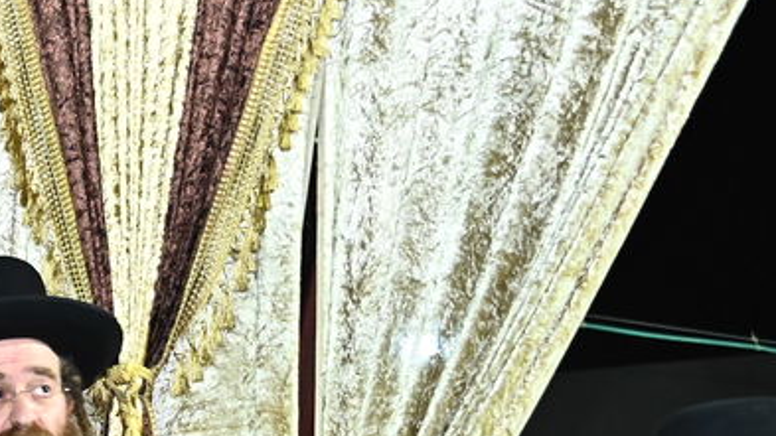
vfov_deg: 6.7
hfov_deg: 11.6
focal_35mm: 179
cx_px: -338
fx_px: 3683
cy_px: 639
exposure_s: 1/125
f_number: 5
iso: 2500
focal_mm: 48
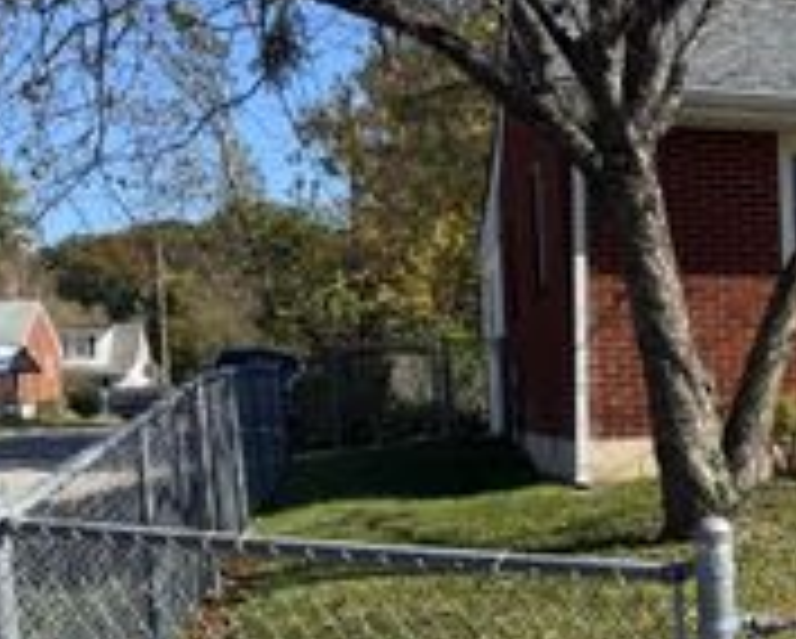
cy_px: 466
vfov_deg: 23.0
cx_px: 1111
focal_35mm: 66
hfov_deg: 24.1
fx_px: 1557
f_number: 1.78
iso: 80
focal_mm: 6.76
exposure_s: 1/3145
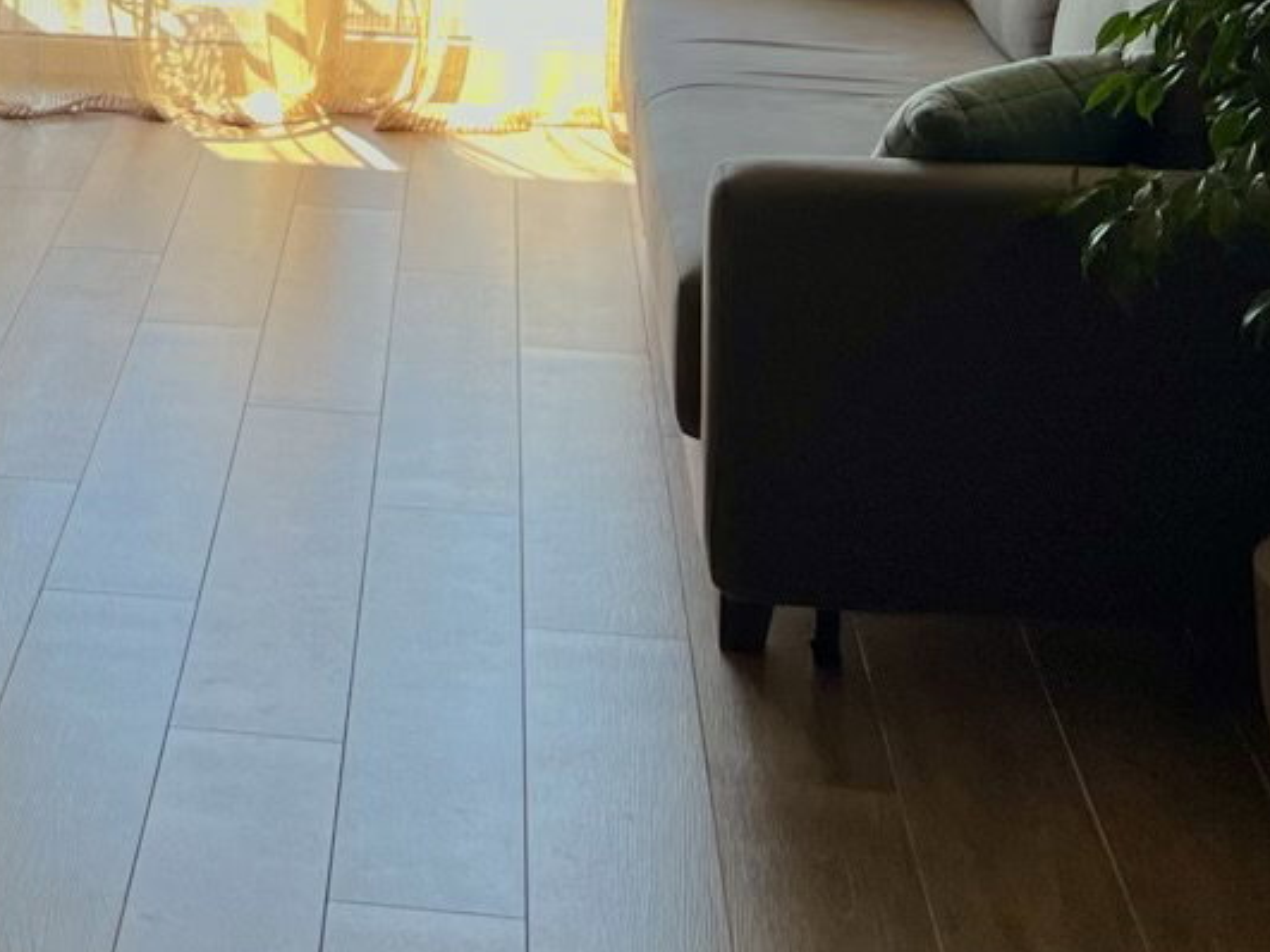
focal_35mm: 94
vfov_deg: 14.9
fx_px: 3448
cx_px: -184
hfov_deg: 19.8
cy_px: -366
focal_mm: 5.7
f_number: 1.5
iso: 50
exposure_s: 1/121
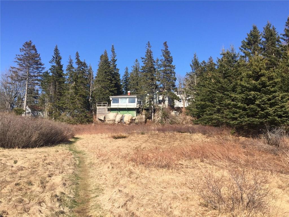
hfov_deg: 61.7
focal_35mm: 29
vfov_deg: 48.2
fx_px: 242
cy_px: 108
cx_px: 144
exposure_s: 1/1364
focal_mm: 4.15
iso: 32
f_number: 2.2
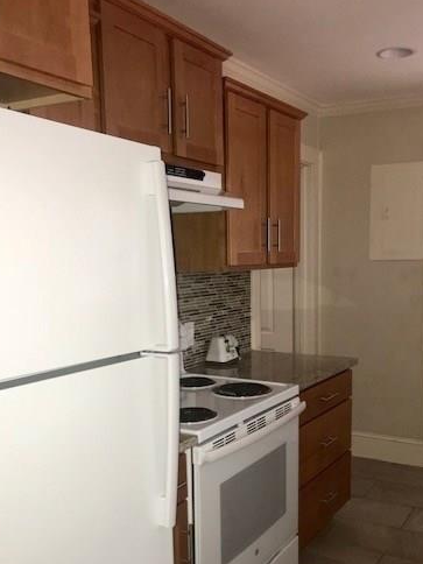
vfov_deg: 49.7
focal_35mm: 37
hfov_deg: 38.6
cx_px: 242
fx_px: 603
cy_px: 351
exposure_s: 1/30
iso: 64
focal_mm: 3.99
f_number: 1.8
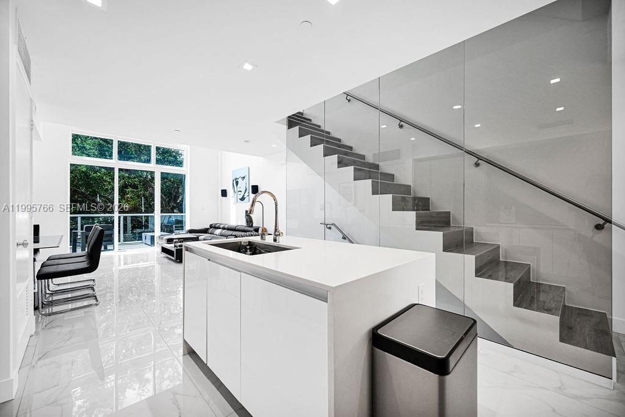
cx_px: 312
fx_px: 243
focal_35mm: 14
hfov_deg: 104.2
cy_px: 208
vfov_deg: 81.2
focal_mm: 14
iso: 100
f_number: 4
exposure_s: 1/60
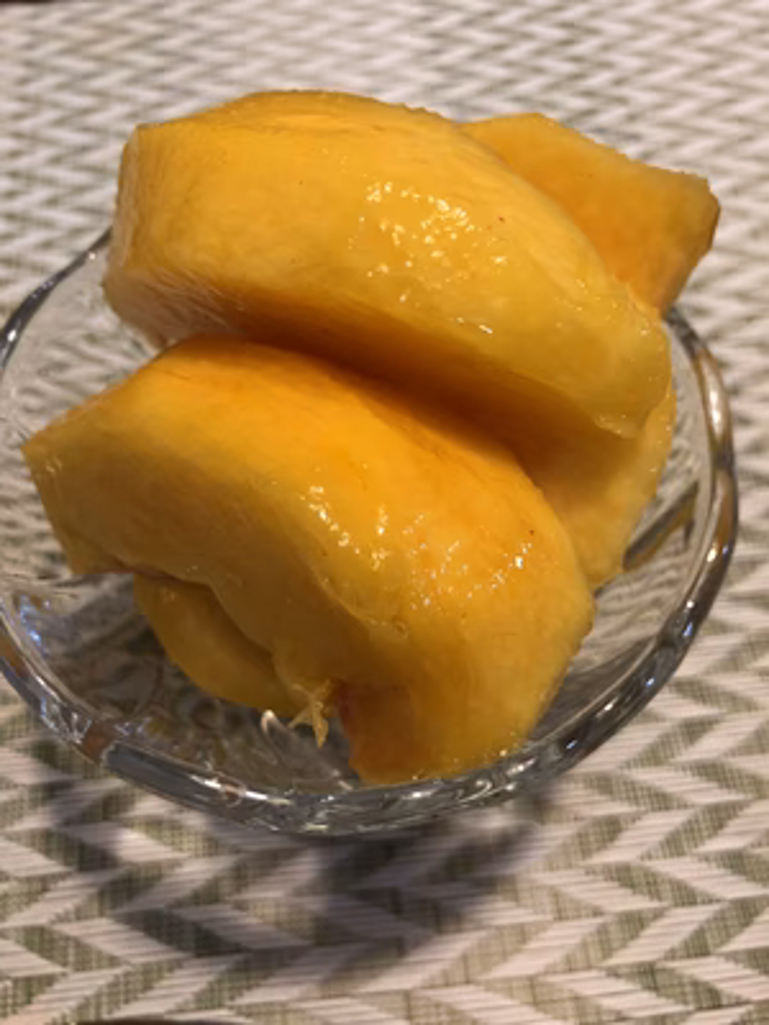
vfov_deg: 63.4
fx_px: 829
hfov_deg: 49.7
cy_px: 512
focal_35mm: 28
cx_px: 384
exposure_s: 1/20
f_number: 1.8
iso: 40
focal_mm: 4
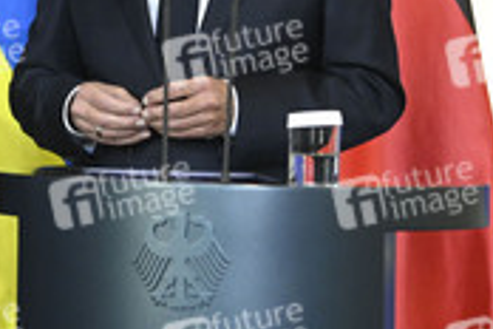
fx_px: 2903
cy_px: -17
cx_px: -123
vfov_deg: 6.5
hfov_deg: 9.6
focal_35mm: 212
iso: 5000
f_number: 4.5
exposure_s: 1/1000
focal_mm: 82
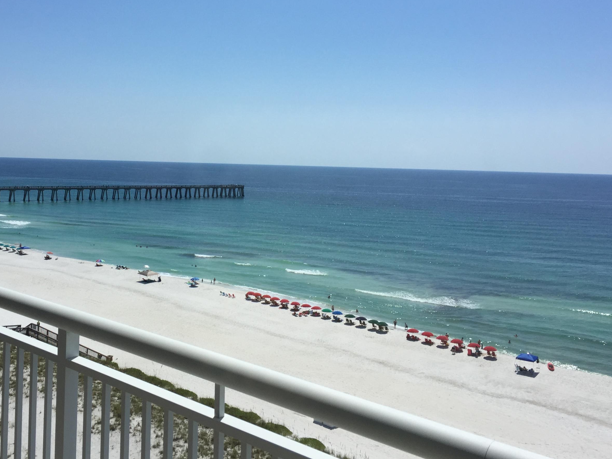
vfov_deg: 38.5
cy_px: 181
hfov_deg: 49.7
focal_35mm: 37
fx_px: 654
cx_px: 236
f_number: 2.2
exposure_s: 1/2198
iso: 32
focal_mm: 4.15
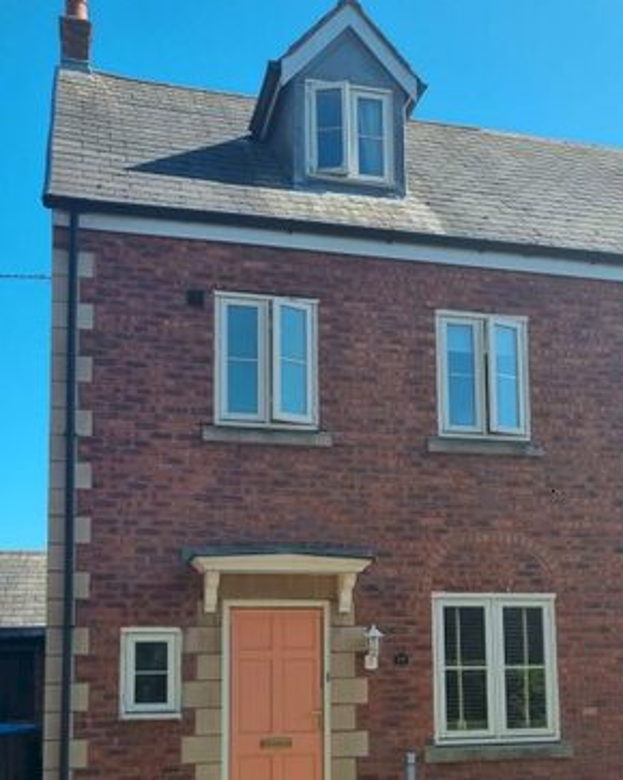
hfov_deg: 30.5
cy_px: 553
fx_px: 1130
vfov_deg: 37.4
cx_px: 443
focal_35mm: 49
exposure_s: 1/1844
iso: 50
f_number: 1.8
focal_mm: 5.4
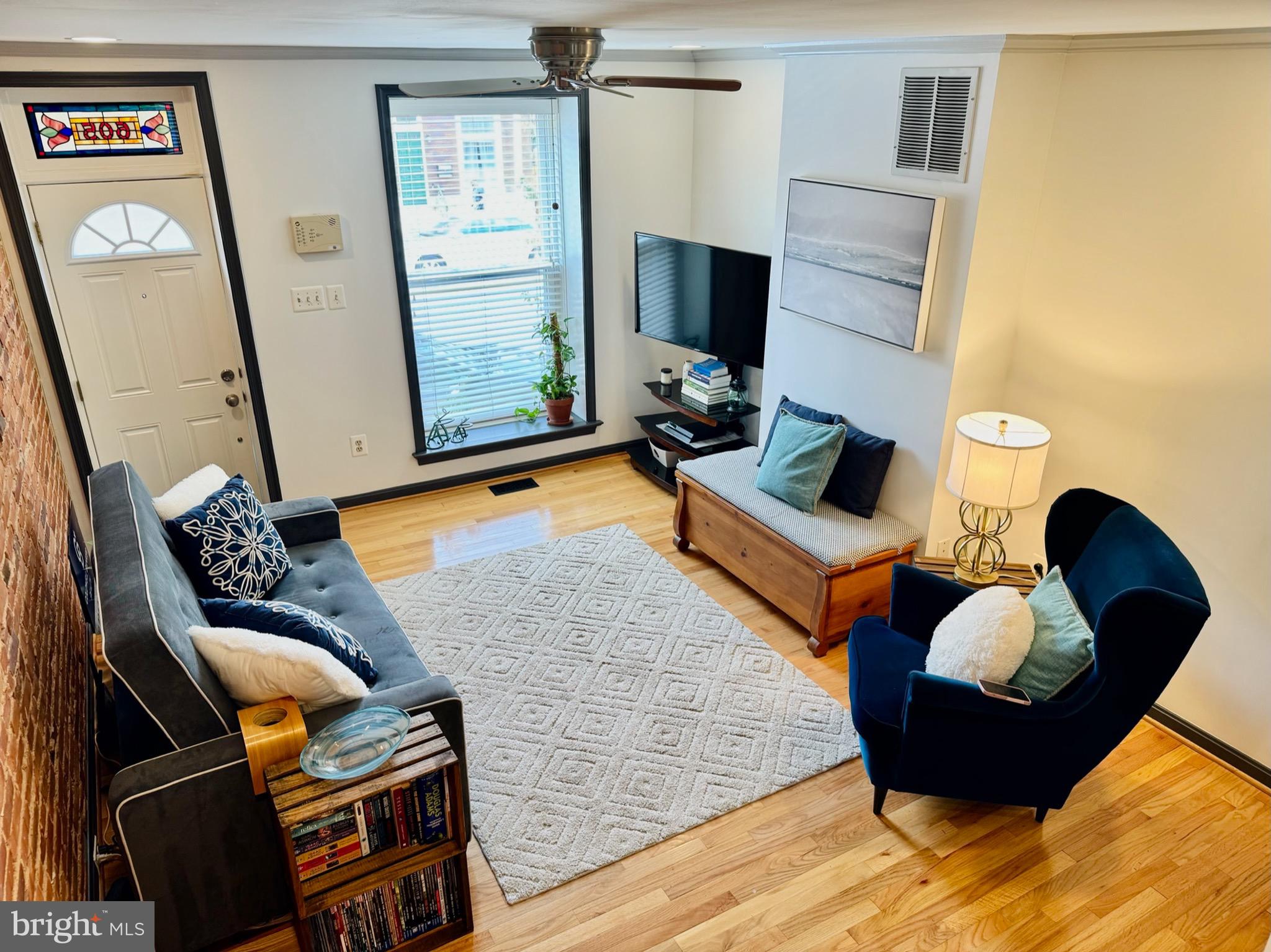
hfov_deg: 71.6
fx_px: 881
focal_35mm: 24
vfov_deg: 56.8
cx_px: 636
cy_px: 476
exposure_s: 1/60
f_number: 1.78
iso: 125
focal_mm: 6.76
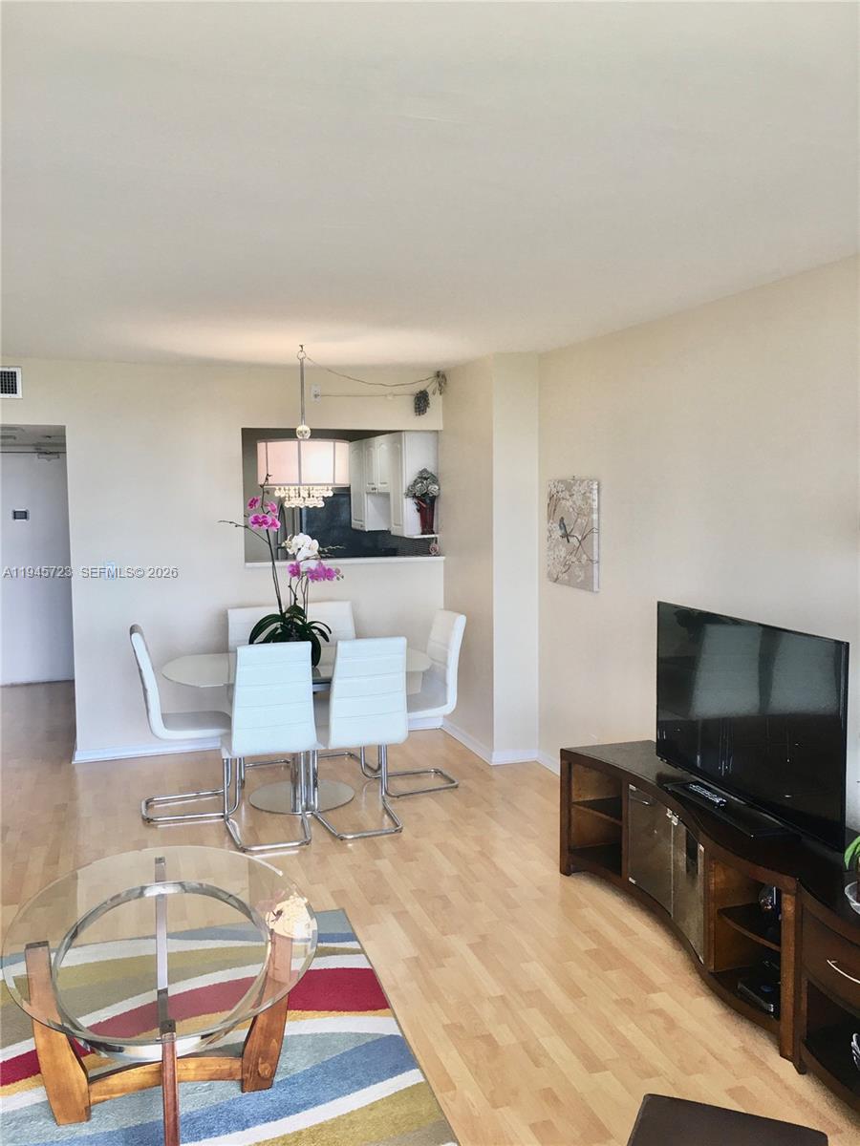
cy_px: 573
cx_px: 430
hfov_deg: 48.2
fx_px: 961
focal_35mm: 29
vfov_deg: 61.7
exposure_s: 1/40
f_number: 2.2
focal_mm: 4.15
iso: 25
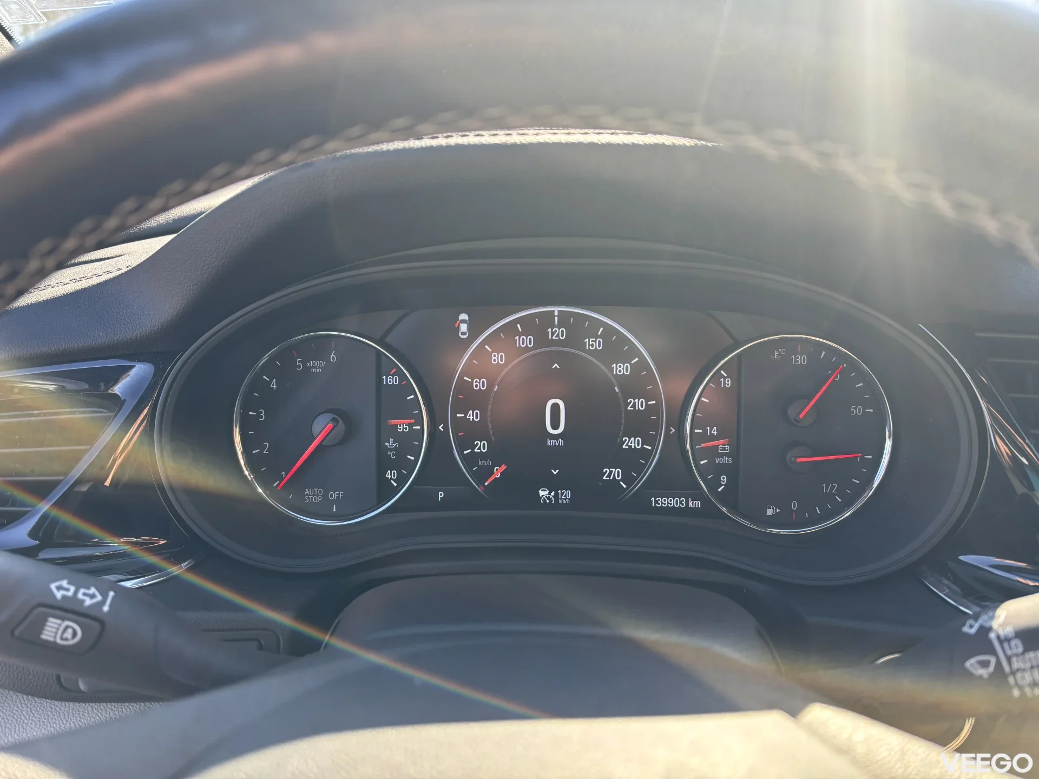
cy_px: 390
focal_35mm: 26
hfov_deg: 67.3
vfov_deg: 53.1
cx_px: 520
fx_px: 780
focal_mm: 5.96
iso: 50
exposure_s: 1/209
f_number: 1.6
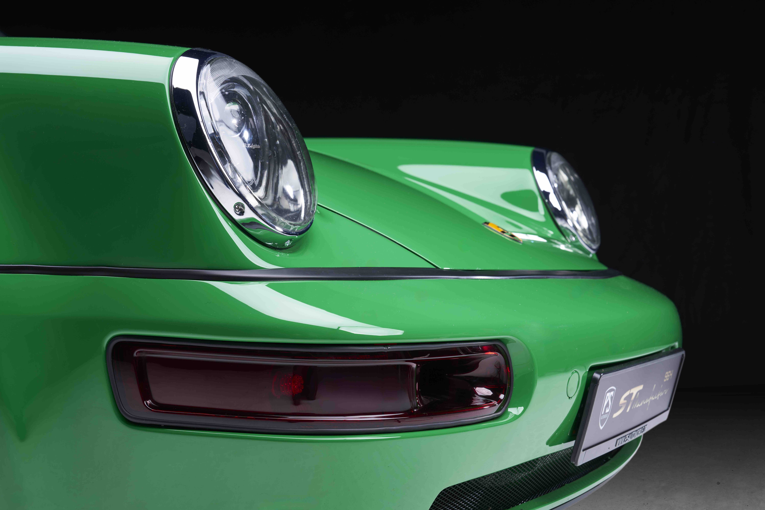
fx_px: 1105
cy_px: 255
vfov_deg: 26.0
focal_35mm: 52
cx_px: 382
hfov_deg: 38.2
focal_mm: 52
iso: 125
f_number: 9
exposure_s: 1/160
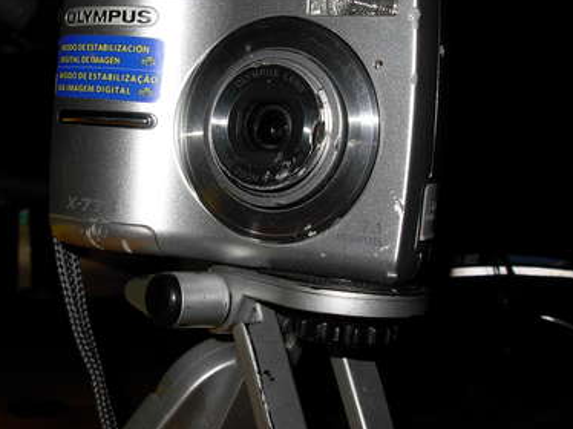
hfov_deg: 31.4
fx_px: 1009
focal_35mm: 61
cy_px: 190
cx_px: 173
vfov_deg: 24.0
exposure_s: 1/22.6
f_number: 4.9
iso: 79
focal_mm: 6.3
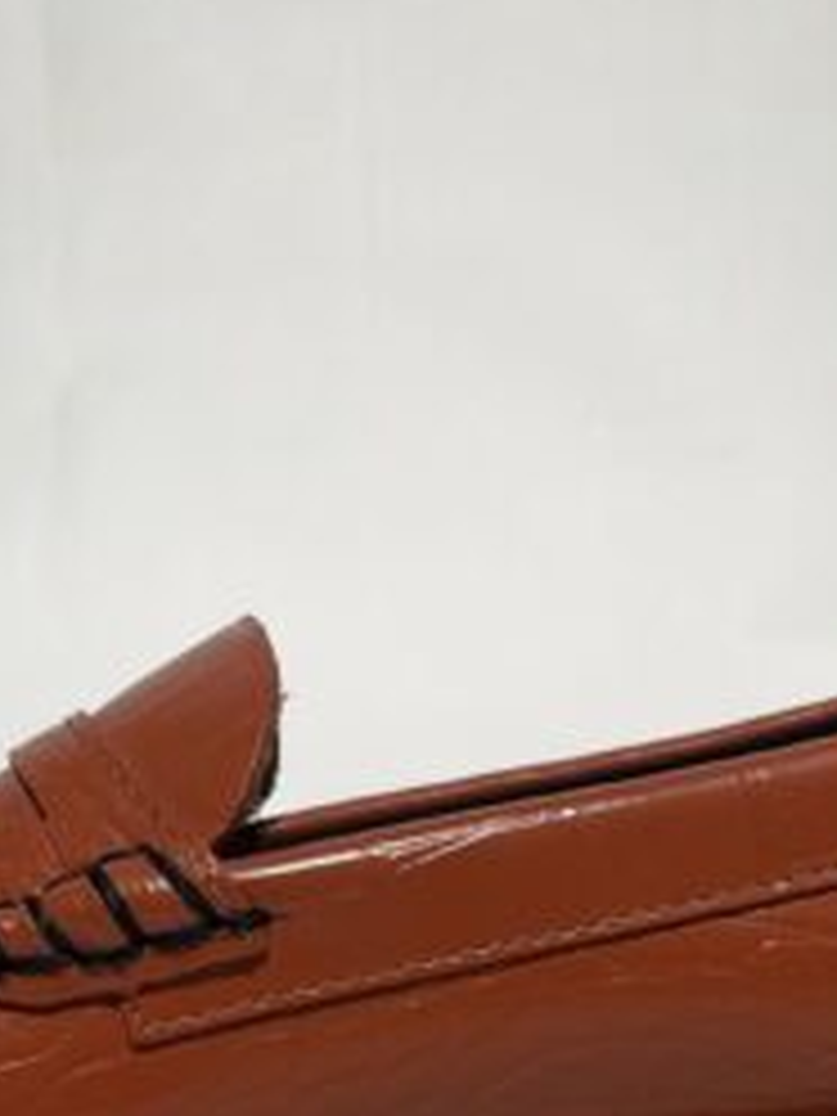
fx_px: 2708
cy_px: 688
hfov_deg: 17.6
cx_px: 378
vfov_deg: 23.2
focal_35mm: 84
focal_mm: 5.1
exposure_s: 1/456
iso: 50
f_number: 1.6
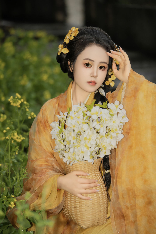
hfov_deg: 11.9
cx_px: 78
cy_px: 117
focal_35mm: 115
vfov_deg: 17.8
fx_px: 747
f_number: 2.8
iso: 250
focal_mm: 115
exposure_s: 1/125
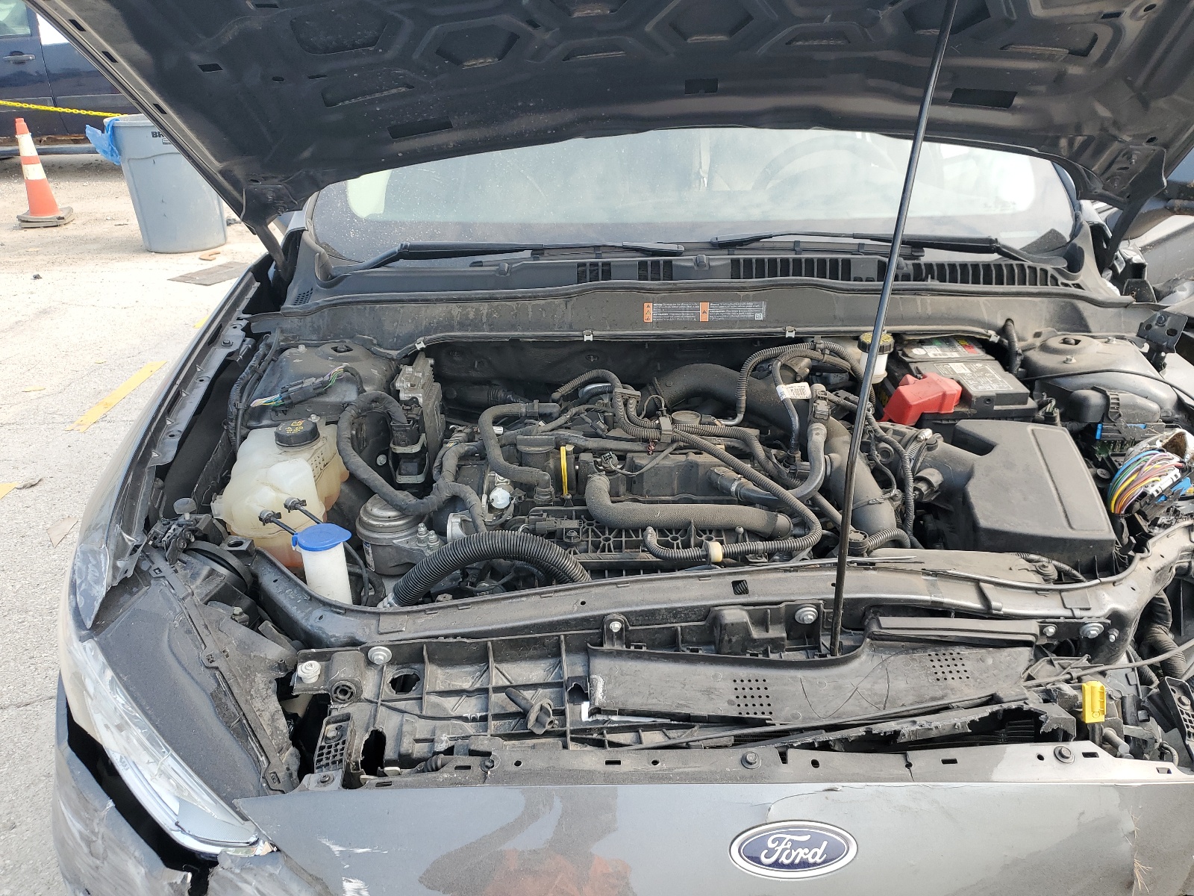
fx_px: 897
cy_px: 448
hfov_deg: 67.3
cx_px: 597
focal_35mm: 26
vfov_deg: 53.1
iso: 50
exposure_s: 1/588
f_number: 1.5
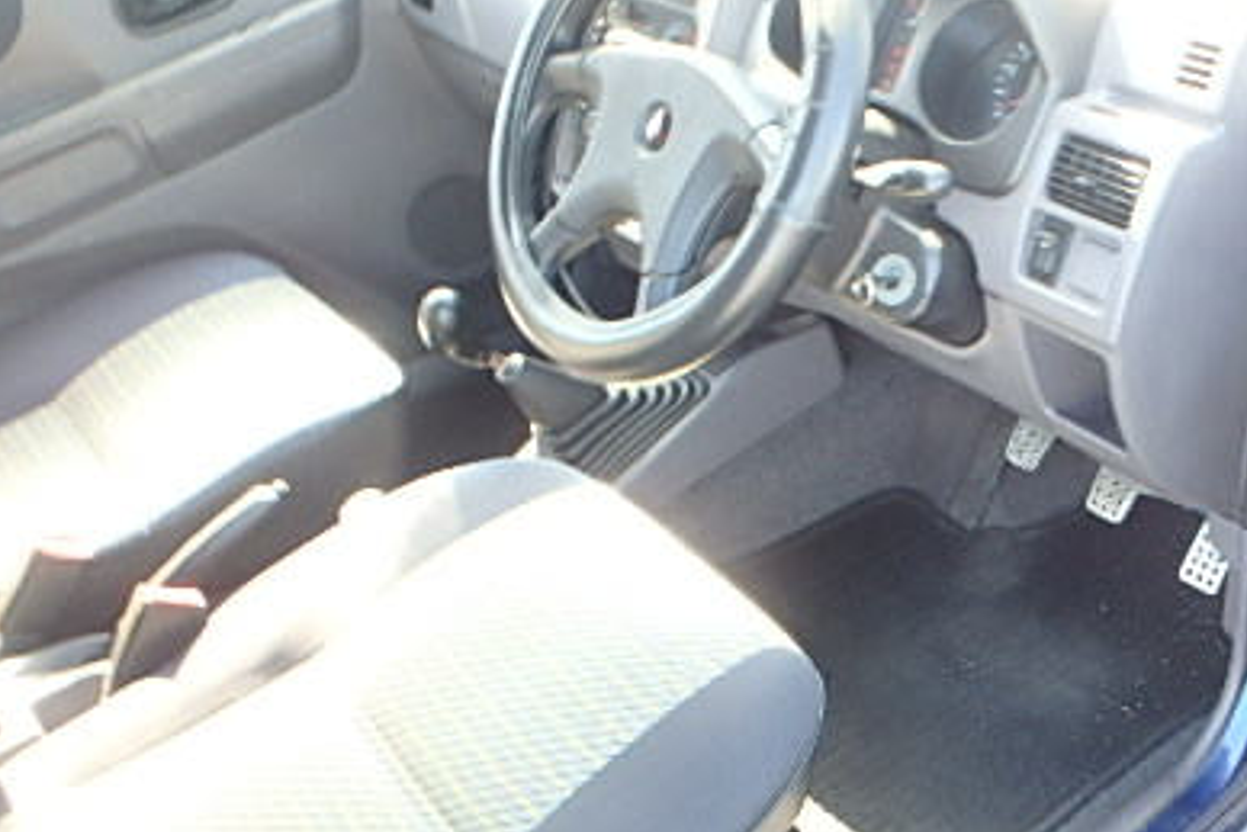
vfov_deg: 36.9
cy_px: 427
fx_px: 1247
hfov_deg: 49.6
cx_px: 1019
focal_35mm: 36
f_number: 3.5
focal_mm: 3.7
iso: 200
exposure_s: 1/40
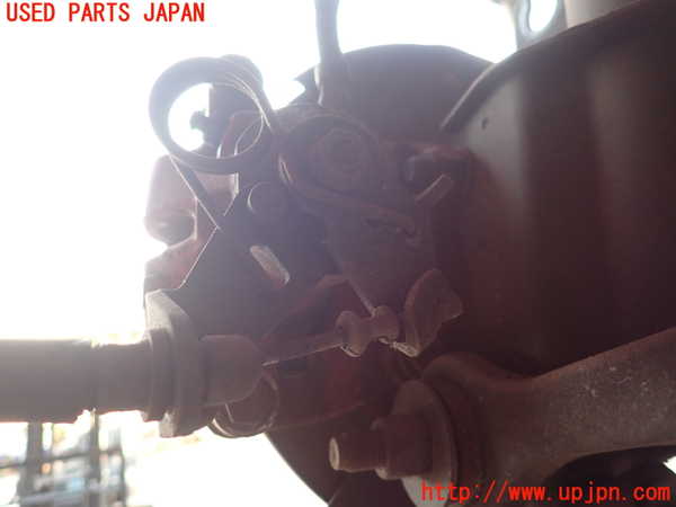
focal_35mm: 25
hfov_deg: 69.4
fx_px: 488
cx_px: 338
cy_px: 254
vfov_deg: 54.9
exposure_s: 1/40
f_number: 2
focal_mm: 4.5
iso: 200
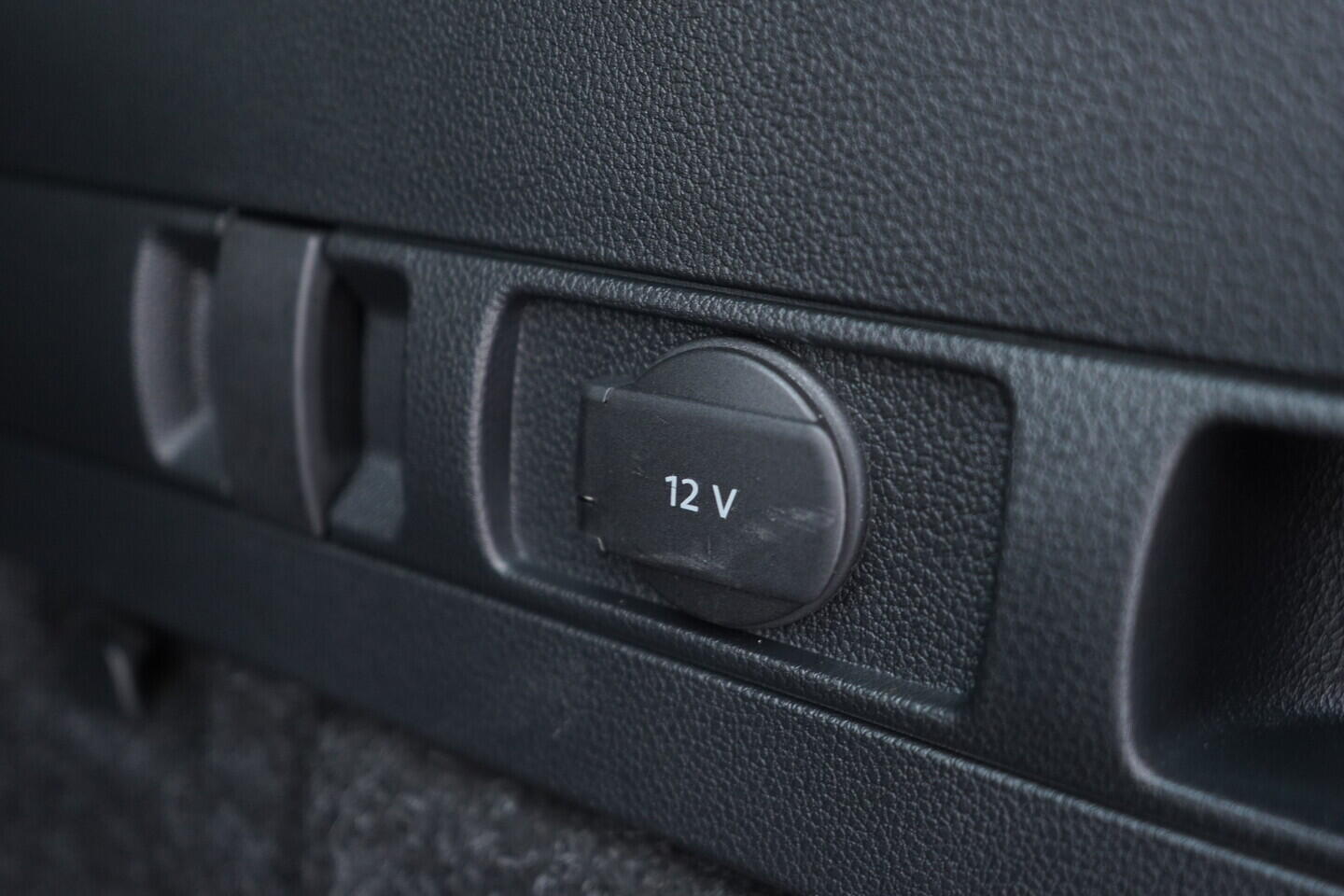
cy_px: 448
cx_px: 672
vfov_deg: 36.9
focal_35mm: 36
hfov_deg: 53.1
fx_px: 1344
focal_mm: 24
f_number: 2.8
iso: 800
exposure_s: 1/40
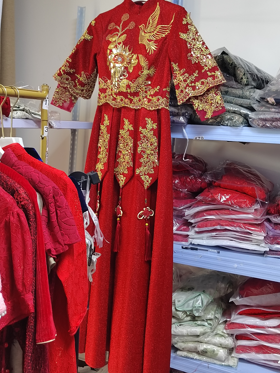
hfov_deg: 35.1
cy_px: 184
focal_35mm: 41
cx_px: 143
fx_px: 442
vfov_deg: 45.8
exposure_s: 1/50
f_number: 1.9
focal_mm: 5.52
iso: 1575
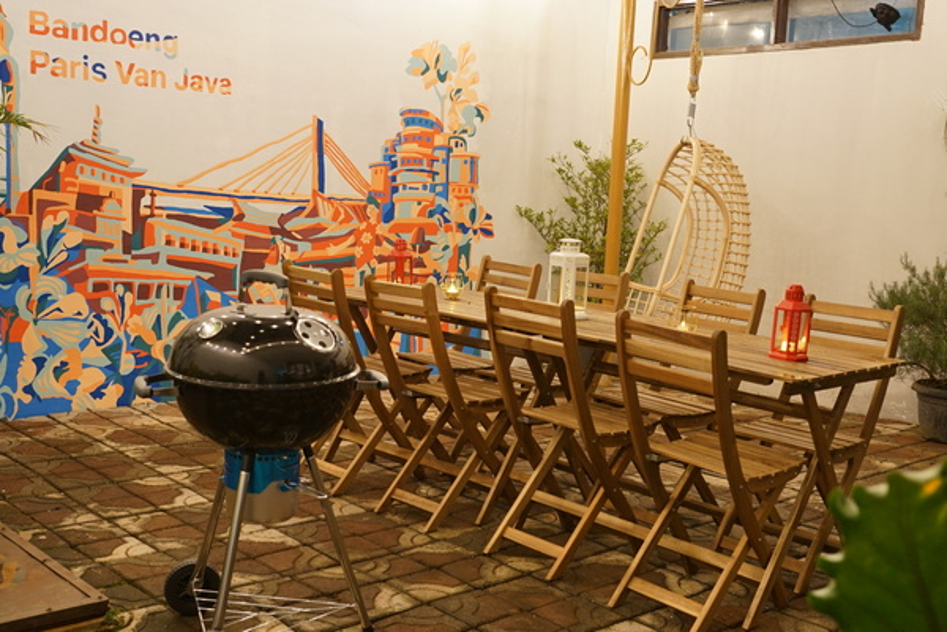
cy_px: 316
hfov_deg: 46.4
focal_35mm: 42
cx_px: 474
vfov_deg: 31.9
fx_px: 1105
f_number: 4
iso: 500
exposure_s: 1/8
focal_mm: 28
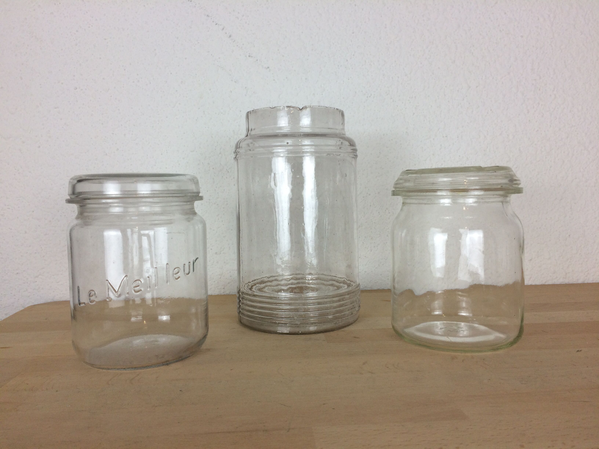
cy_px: 224
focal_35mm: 29
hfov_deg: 61.7
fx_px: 502
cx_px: 300
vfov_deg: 48.2
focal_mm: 4.15
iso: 50
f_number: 2.2
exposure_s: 1/100
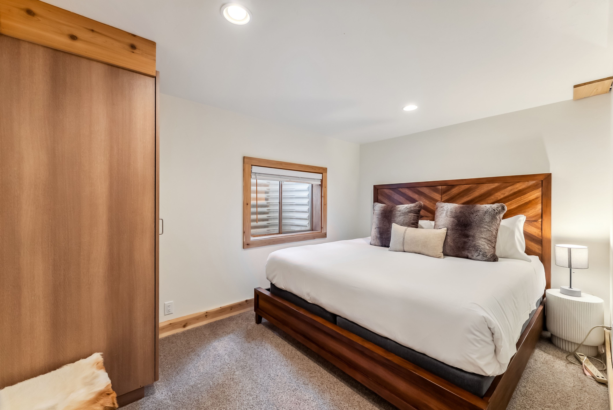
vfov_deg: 81.3
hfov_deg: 104.2
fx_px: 239
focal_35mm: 14
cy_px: 205
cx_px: 306
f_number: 8
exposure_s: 1/15
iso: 800
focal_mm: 14
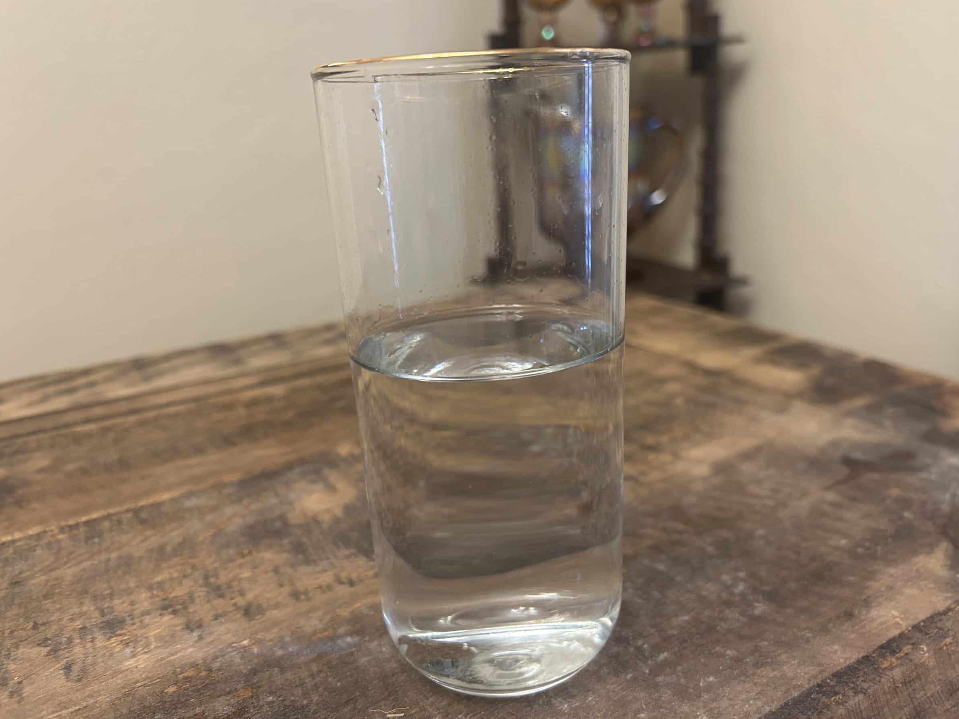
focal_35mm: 28
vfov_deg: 49.7
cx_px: 512
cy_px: 342
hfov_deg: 63.4
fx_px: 776
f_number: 1.5
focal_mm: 5.7
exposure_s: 1/60
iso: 250
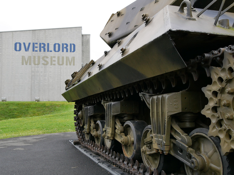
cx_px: 117
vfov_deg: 37.7
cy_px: 88
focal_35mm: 38
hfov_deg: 49.0
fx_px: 257
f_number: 5.6
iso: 200
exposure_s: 1/200
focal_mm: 19
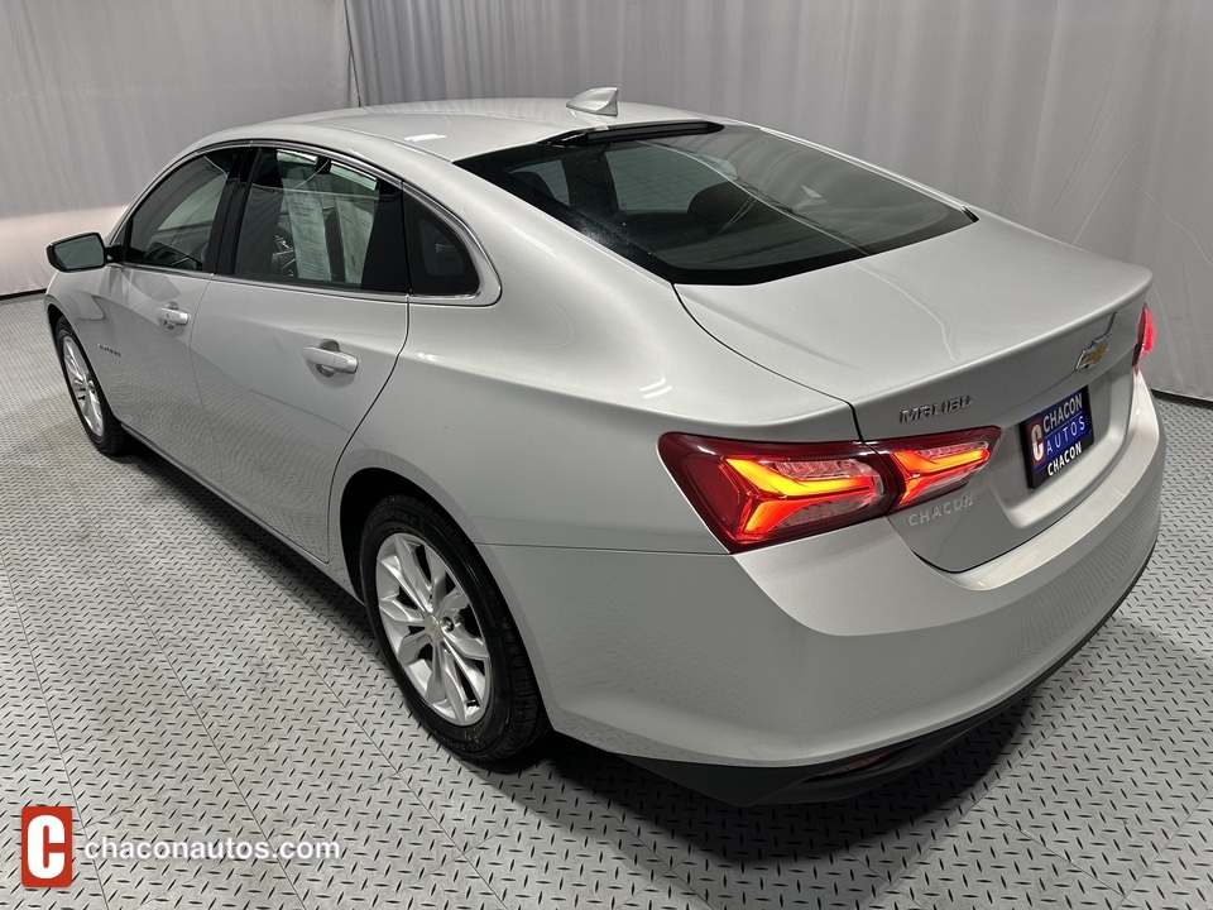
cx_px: 606
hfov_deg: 71.6
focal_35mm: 24
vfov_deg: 56.8
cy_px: 455
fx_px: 841
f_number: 1.78
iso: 100
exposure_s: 1/120
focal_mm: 6.86
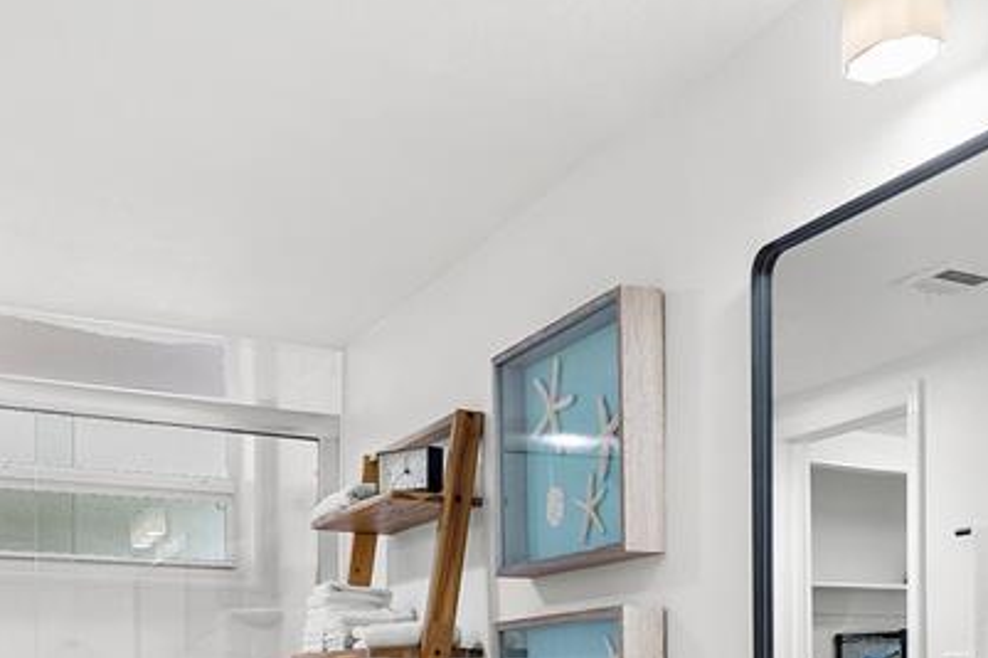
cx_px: 665
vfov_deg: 27.3
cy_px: 683
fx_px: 1262
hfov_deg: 42.1
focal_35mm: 46
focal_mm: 18
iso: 400
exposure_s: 1/10
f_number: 7.1
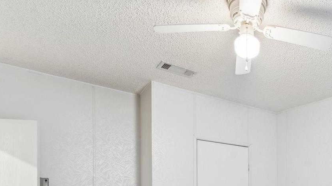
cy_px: 204
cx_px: 269
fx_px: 246
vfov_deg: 35.5
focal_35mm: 28
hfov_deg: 61.9
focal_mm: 14
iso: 250
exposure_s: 1/1.25
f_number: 8
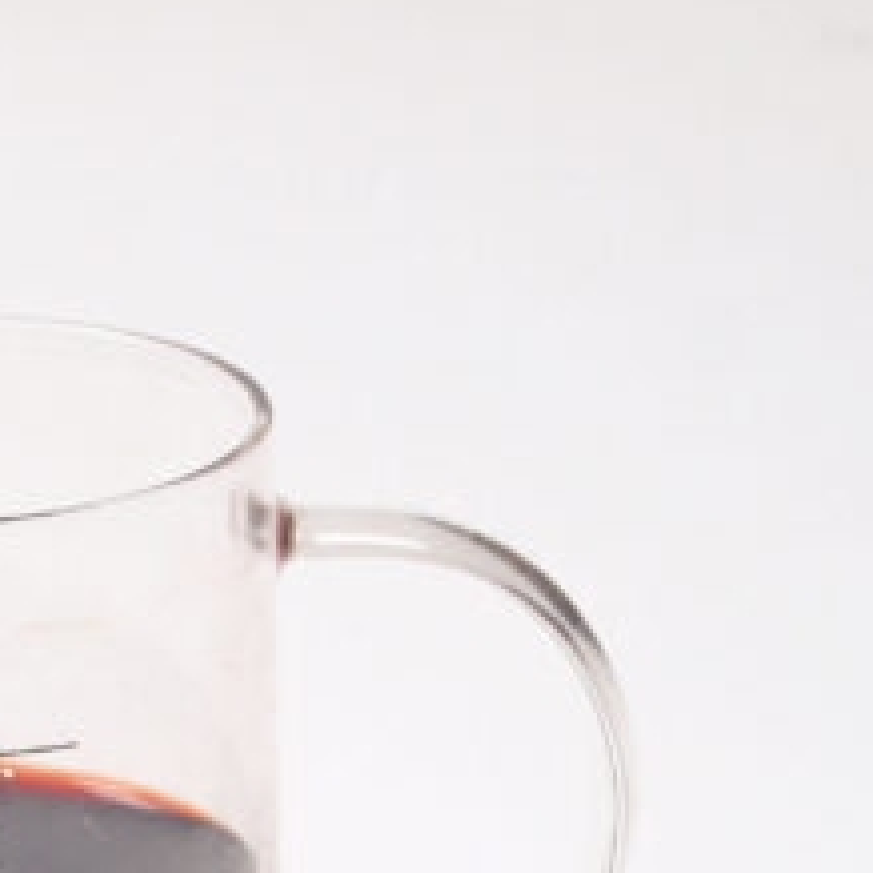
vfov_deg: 5.8
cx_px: -60
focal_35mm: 301
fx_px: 8588
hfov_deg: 5.8
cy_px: 845
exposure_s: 1/125
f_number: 11
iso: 250
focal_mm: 62
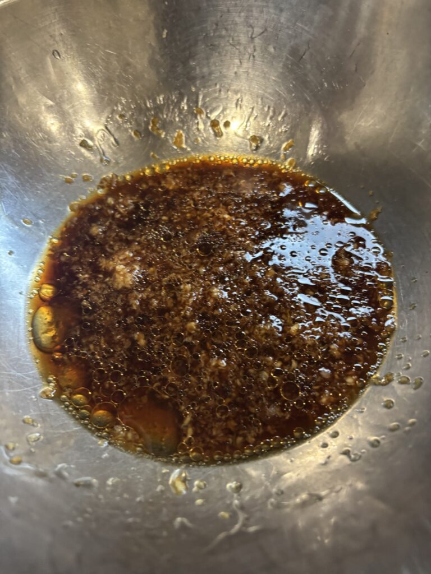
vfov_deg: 67.3
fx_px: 432
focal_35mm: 26
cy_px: 287
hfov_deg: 53.1
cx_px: 216
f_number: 1.6
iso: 400
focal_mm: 5.96
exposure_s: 1/50
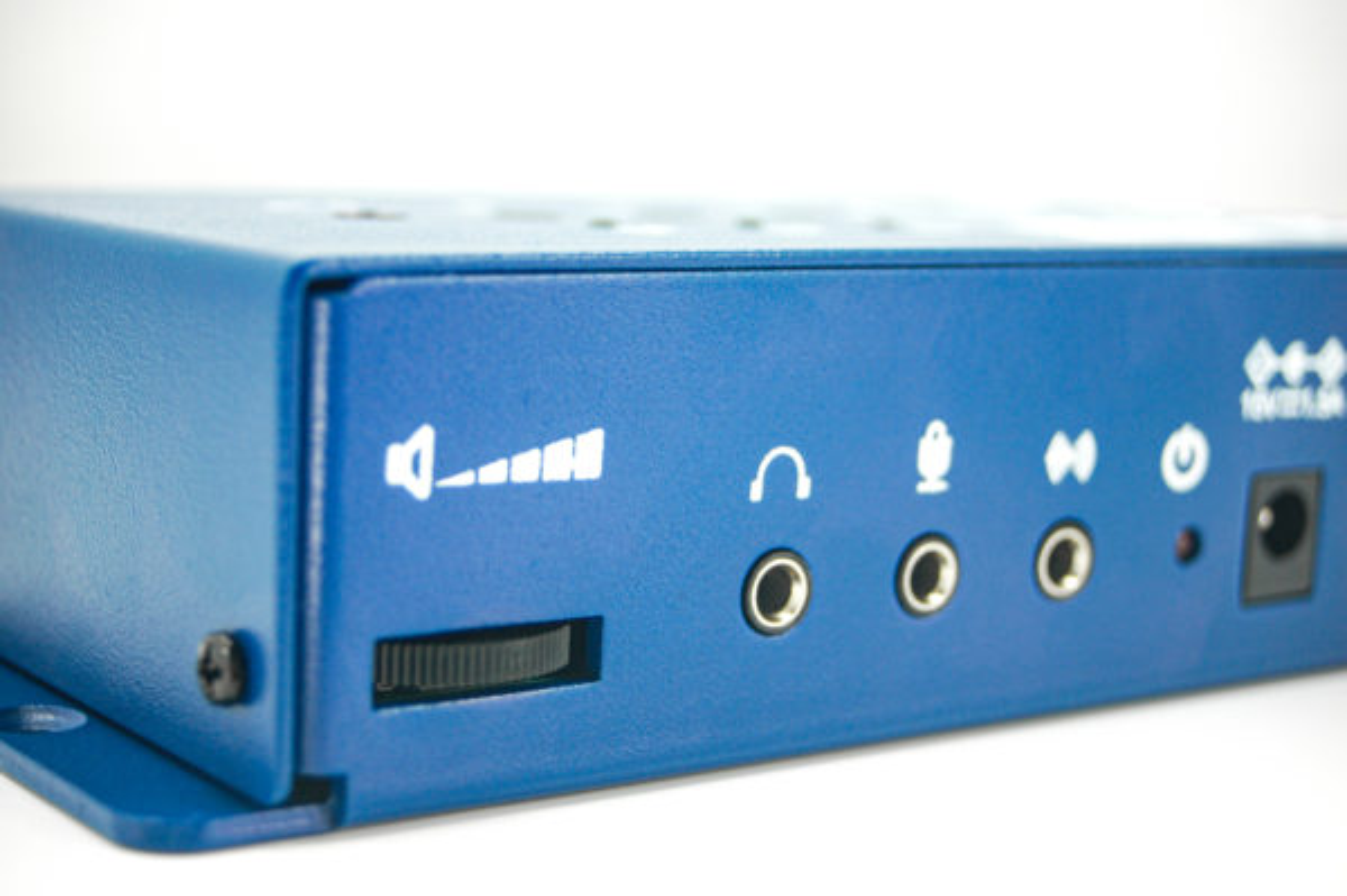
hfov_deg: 27.0
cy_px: 448
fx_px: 2804
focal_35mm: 75
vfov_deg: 18.2
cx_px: 674
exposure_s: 1/125
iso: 280
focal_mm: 50
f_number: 5.6
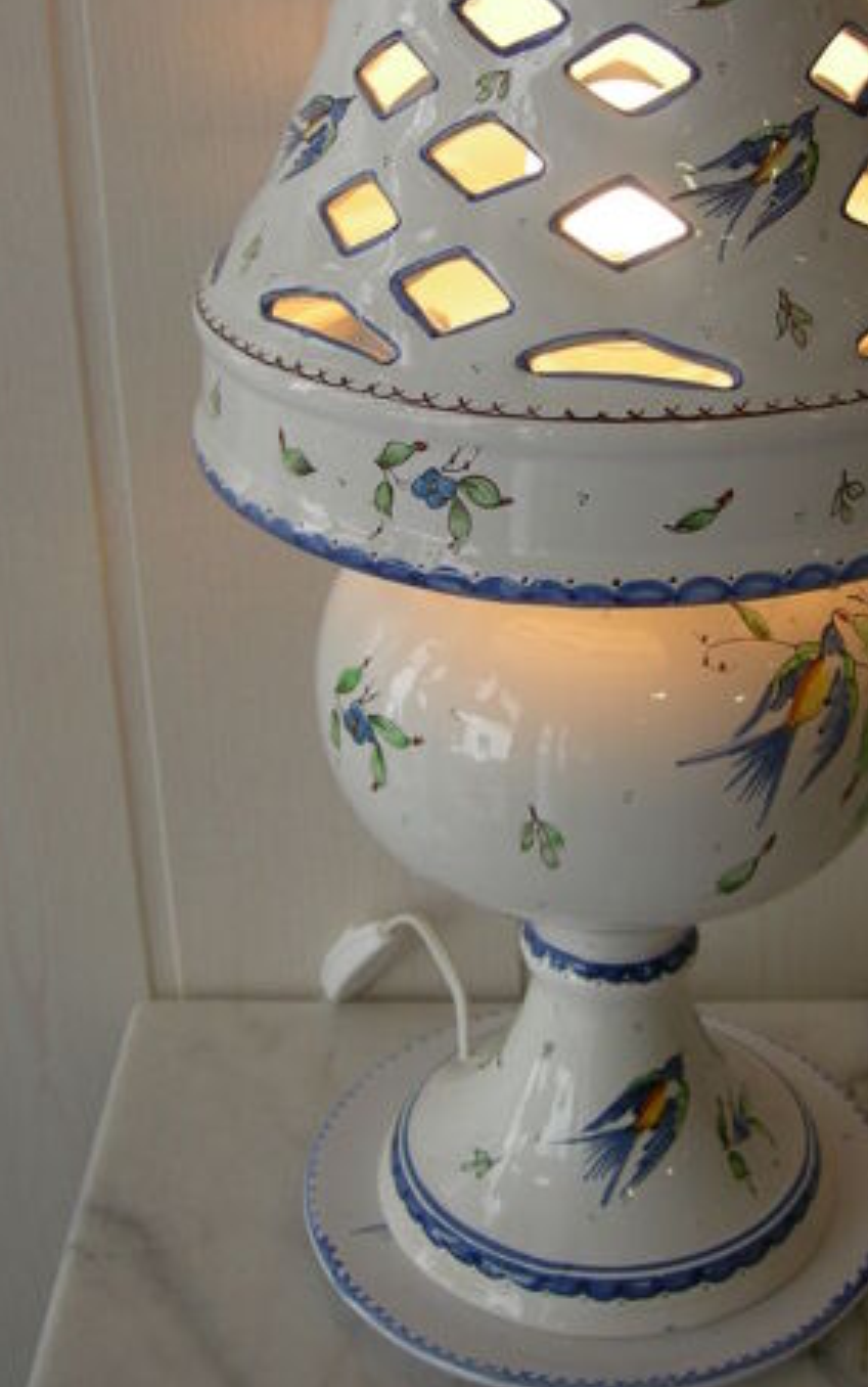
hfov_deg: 22.7
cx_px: 524
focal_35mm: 57
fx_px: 2155
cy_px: 463
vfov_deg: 35.3
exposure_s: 1/156
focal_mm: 7.8
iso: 50
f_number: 2.8
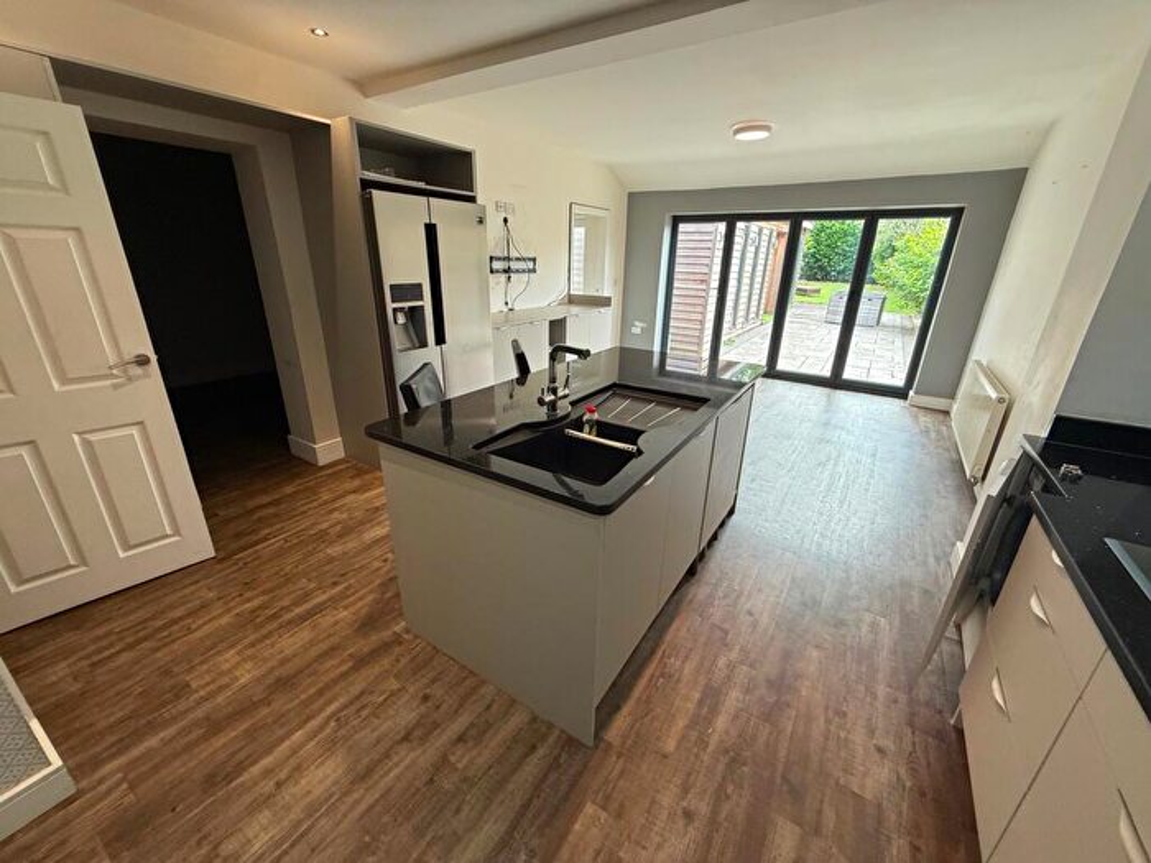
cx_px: 576
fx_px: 466
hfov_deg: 102.1
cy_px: 432
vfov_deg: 85.7
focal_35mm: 14
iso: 100
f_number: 2.2
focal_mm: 2.22
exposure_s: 1/99
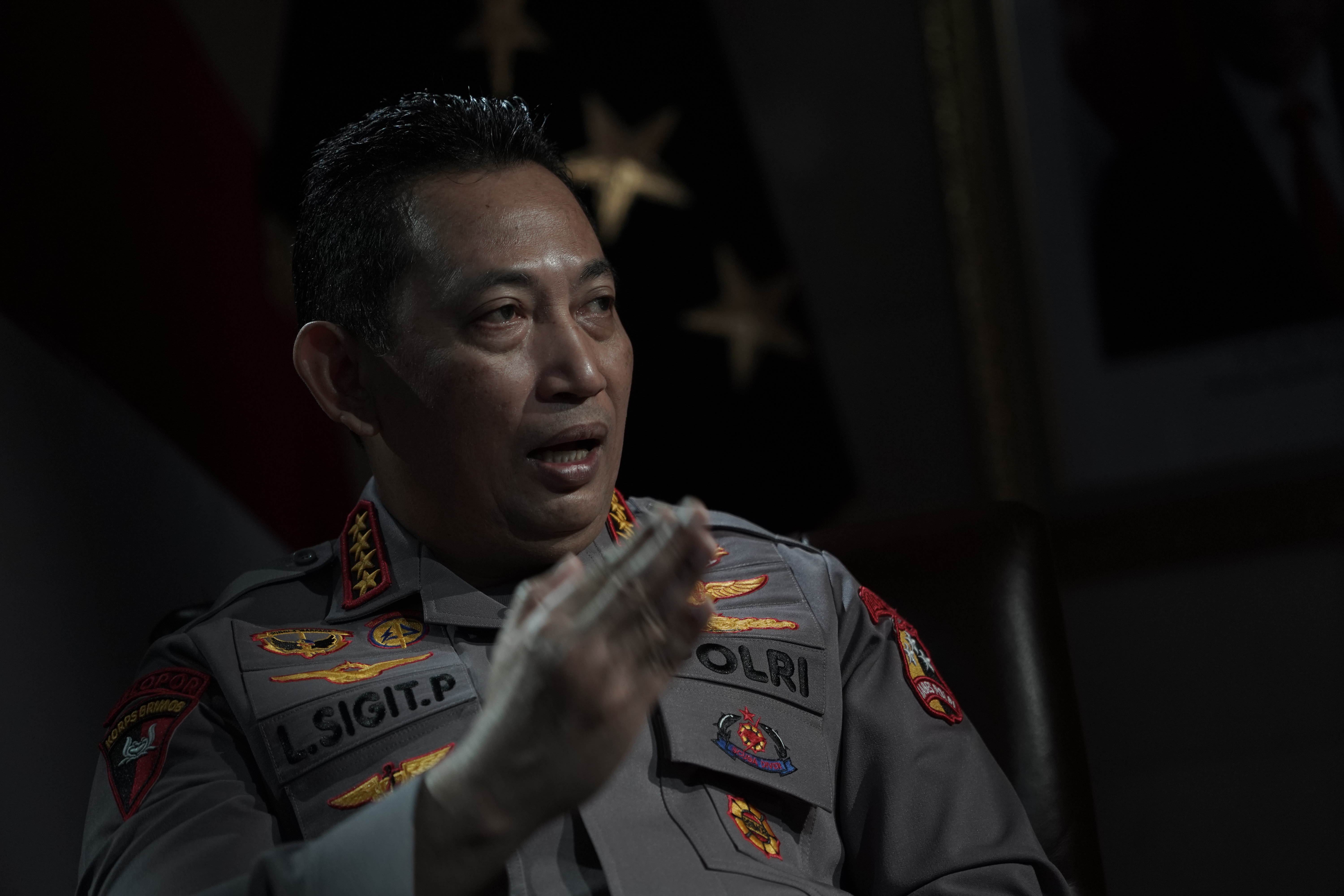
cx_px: 672
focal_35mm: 200
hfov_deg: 10.3
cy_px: 448
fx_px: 7466
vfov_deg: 6.9
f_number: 4
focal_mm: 200
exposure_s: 1/125
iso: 1600
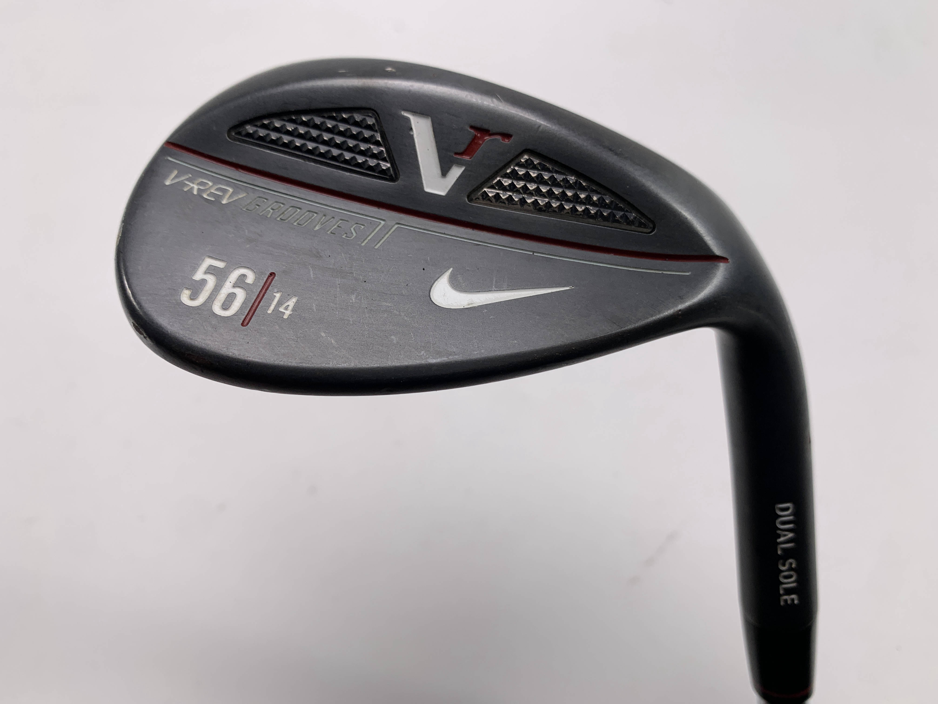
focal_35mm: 26
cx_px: 469
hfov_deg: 67.3
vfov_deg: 53.1
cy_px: 352
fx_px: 705
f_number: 1.8
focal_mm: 4.25
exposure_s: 1/301
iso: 25
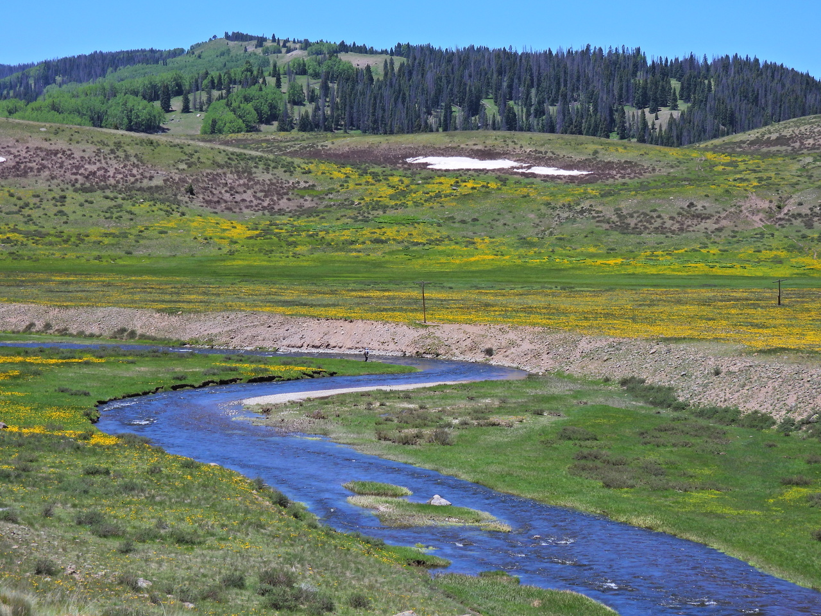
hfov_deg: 24.4
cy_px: 308
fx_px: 1897
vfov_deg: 18.4
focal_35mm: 80
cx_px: 410
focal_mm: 14.3
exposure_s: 1/1250
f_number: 3.5
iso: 100
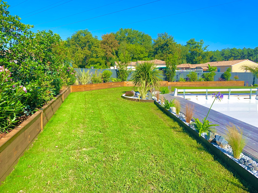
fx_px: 194
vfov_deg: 53.1
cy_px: 96
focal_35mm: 26
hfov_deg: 67.3
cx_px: 129
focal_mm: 4.25
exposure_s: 1/1880
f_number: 1.8
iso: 25
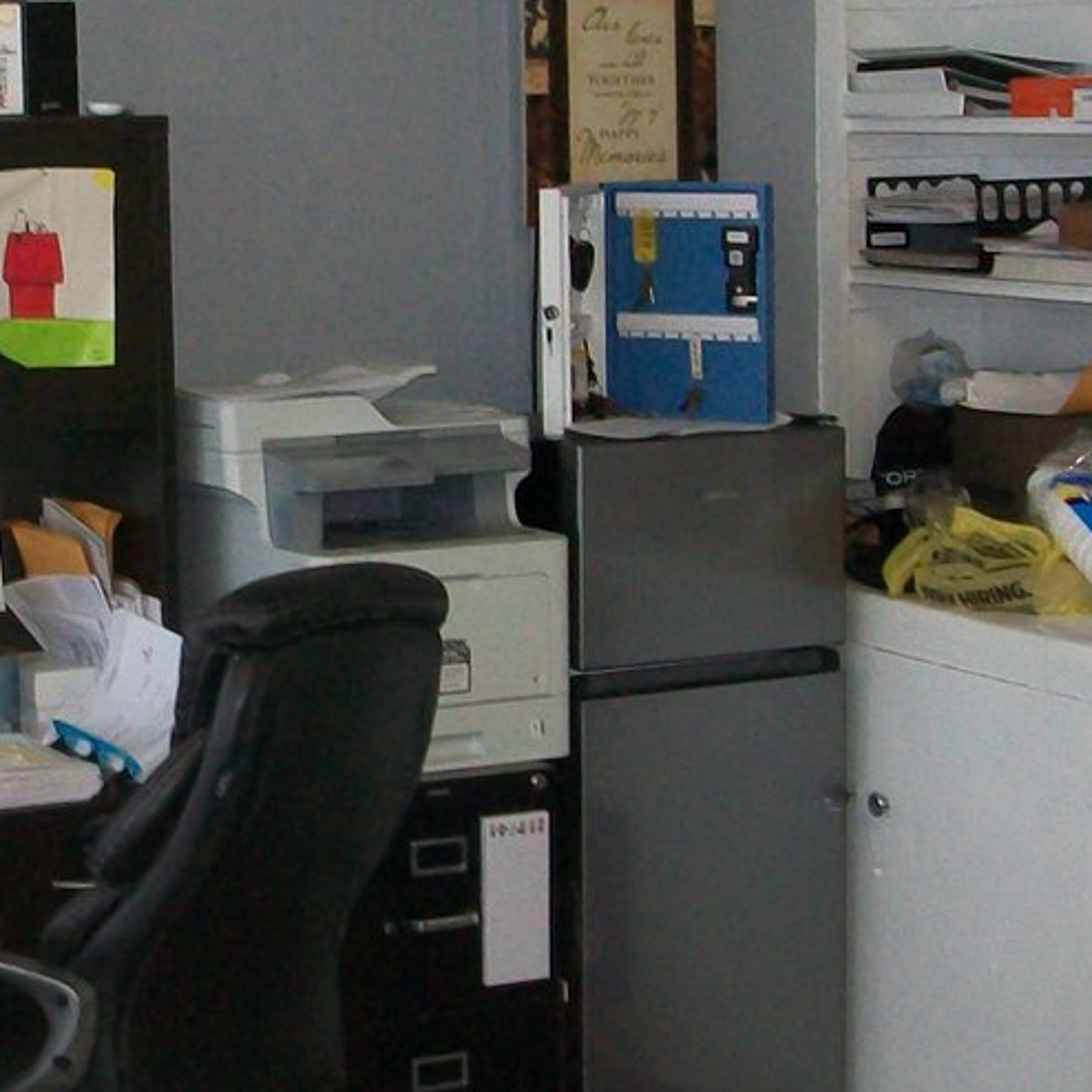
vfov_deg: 18.8
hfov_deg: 18.6
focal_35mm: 92
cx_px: 114
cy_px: 284
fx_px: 3284
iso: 160
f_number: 2.8
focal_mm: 5.7
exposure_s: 1/60
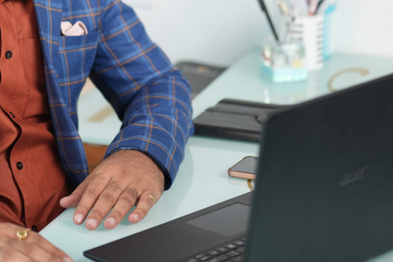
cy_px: 0
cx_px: 105
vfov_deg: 9.7
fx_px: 1529
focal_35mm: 140
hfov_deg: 14.6
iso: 100
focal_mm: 50
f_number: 1.4
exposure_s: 1/100
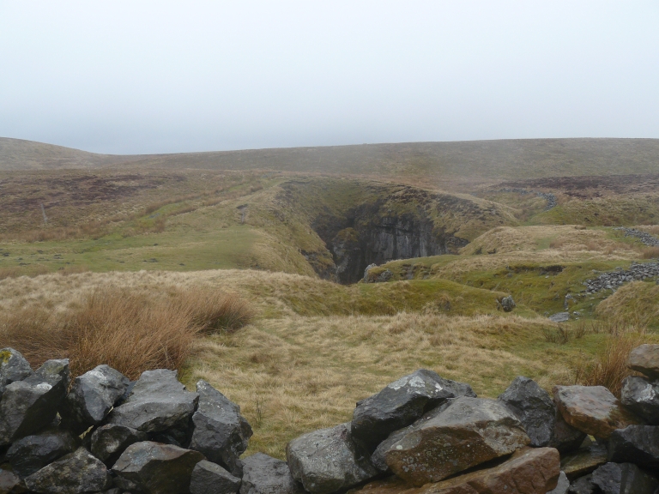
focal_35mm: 36
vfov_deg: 39.7
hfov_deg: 51.4
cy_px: 247
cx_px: 330
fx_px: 685
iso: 100
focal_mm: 6
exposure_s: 1/250
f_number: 4
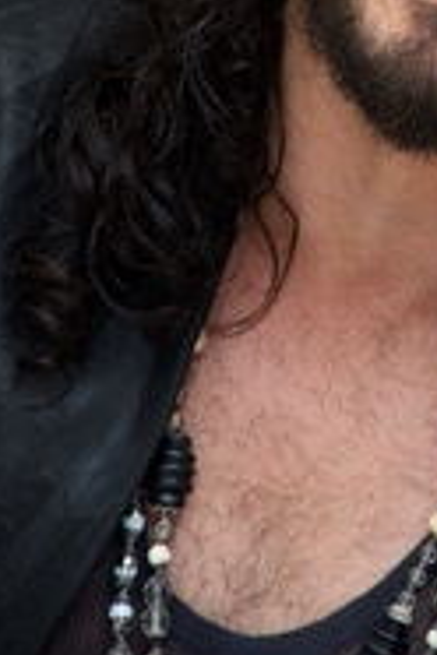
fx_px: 7811
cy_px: -32
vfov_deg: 4.8
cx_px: 448
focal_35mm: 429
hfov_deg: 3.2
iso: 400
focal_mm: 200
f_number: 8
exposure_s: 1/100
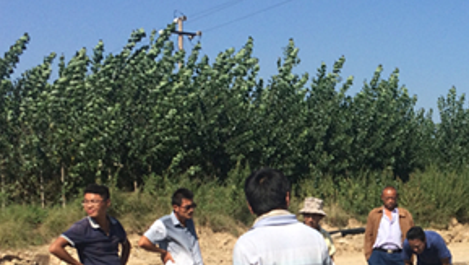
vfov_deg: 16.7
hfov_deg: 28.8
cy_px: 256
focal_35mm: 71
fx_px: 884
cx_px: 406
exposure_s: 1/2933
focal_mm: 4.15
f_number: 2.2
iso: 32
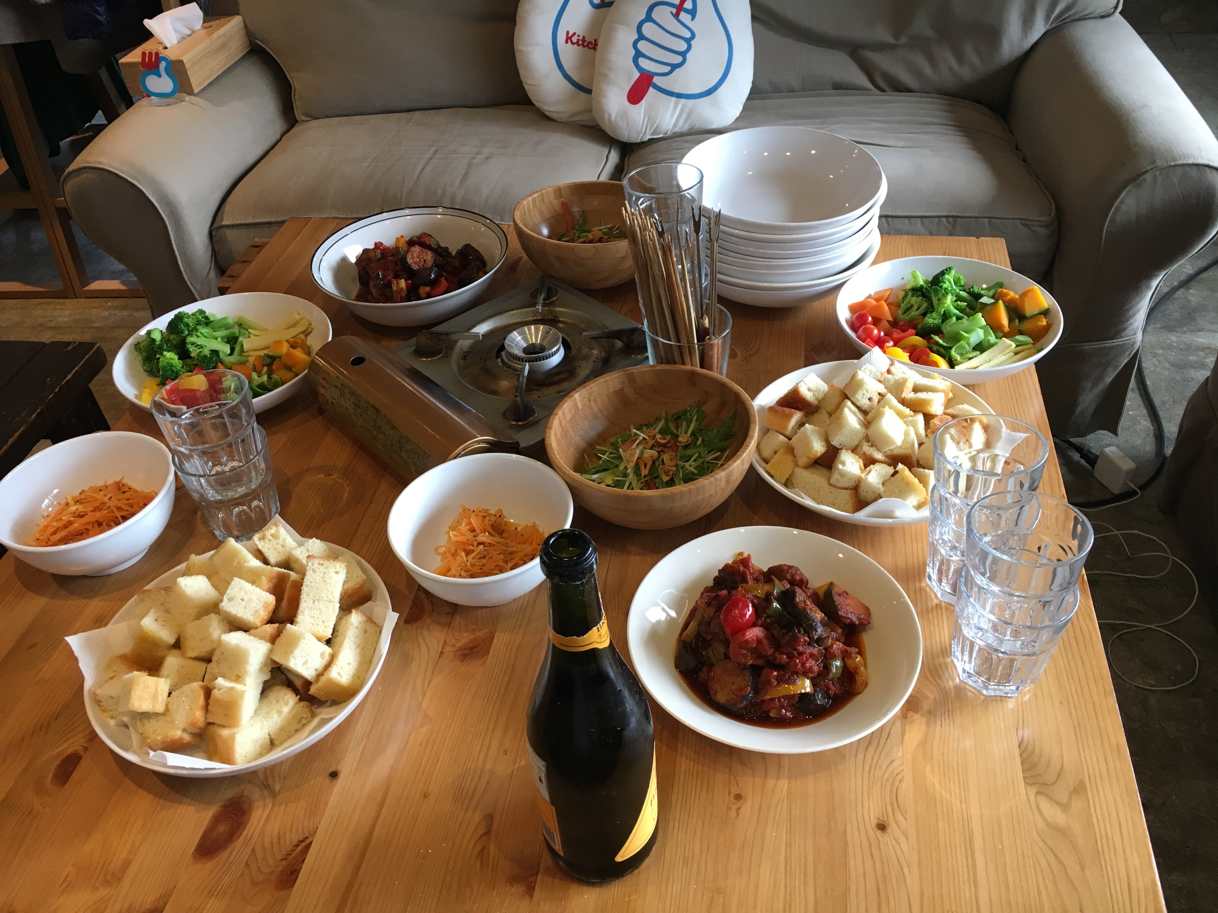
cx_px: 609
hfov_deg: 61.7
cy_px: 456
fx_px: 1020
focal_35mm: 29
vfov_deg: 48.2
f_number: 2.2
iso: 40
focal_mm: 4.15
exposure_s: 1/30
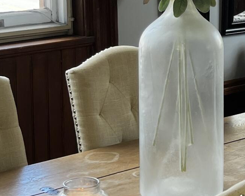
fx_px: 849
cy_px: 39
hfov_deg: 16.2
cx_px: 230
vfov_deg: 13.1
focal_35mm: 117
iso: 40
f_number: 1.5
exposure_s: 1/168
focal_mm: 5.7
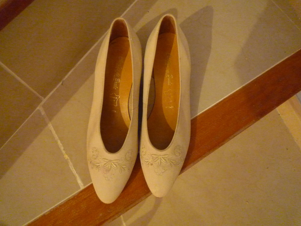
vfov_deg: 54.9
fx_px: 217
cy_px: 113
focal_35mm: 25
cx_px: 150
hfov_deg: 69.4
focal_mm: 4.4
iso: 800
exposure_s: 1/13
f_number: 2.8
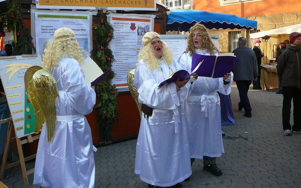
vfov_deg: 33.6
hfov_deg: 51.5
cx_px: 148
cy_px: 88
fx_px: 312
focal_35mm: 38
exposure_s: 1/160
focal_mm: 5.2
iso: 80
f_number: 2.8
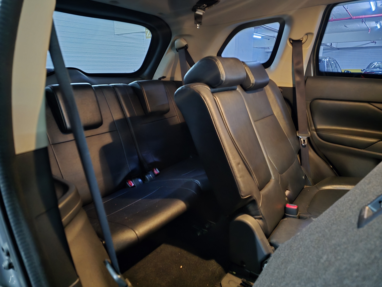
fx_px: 254
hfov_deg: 73.9
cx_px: 191
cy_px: 144
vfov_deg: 58.9
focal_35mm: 23
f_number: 1.7
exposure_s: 1/8
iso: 3200
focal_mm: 6.3
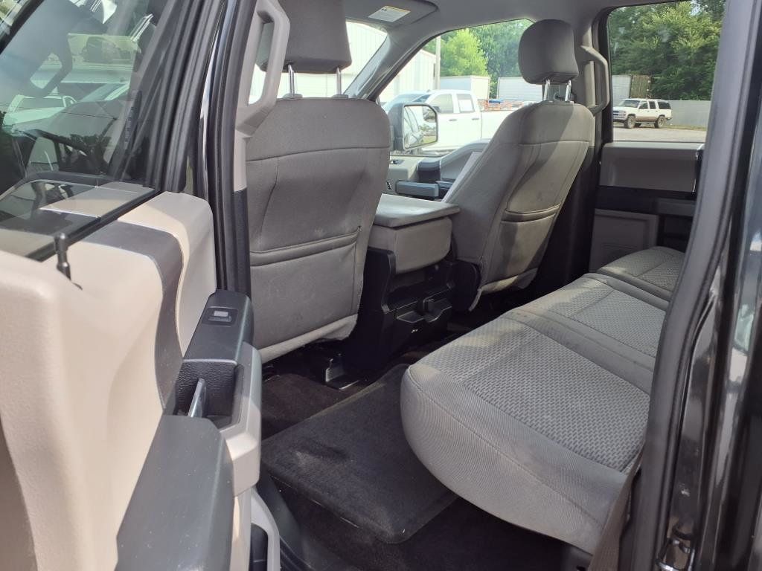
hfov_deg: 65.3
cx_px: 381
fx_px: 594
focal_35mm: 27
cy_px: 286
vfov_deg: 51.4
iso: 40
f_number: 1.9
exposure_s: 1/133
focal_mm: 3.58
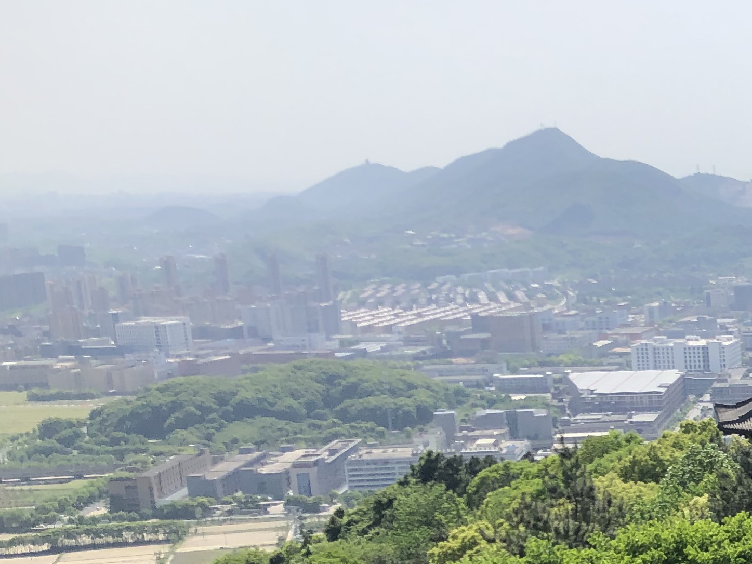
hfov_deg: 22.0
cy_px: 556
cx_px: 1026
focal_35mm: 78
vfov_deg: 18.4
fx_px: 1695
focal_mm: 3.99
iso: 20
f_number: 1.8
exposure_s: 1/1919
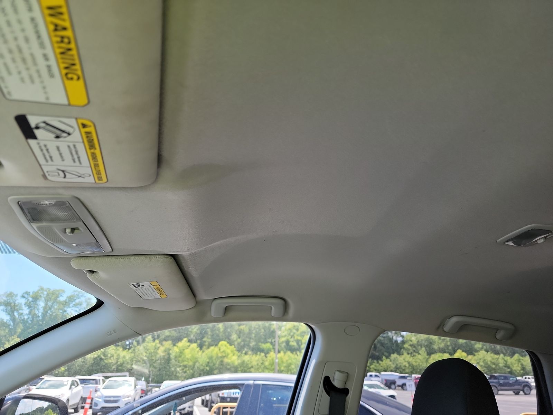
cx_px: 276
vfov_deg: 56.8
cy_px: 208
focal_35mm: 24
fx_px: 383
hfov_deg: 71.6
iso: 66
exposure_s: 1/119
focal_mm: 6.7
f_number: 1.8
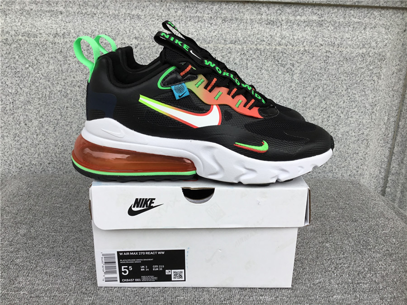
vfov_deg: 45.4
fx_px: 364
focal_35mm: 31
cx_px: 204
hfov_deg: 58.4
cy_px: 152
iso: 25
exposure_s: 1/189
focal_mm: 3.3
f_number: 2.4
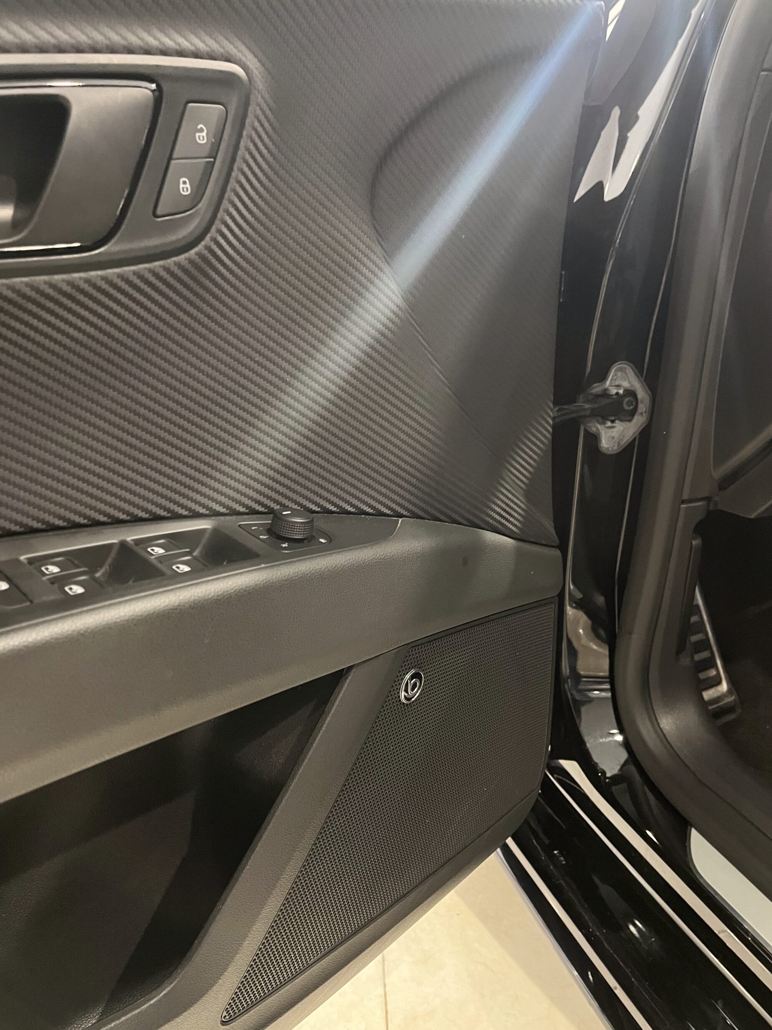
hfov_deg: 51.4
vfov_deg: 65.3
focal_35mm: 27
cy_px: 501
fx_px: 803
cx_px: 391
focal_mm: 5.1
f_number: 1.6
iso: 500
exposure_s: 1/25
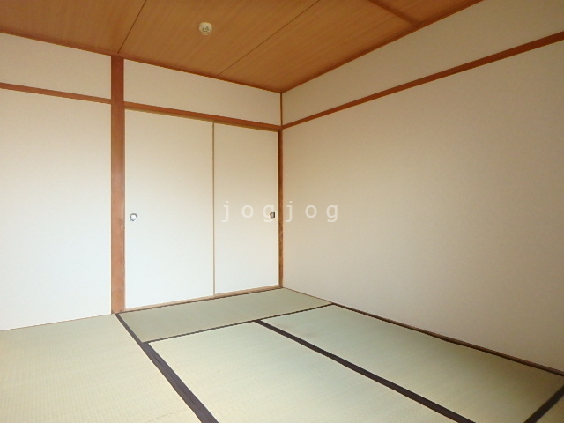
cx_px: 282
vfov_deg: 63.4
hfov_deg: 79.0
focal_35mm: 21
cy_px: 212
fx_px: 342
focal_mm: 3.7
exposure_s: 1/30
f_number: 3.5
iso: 500
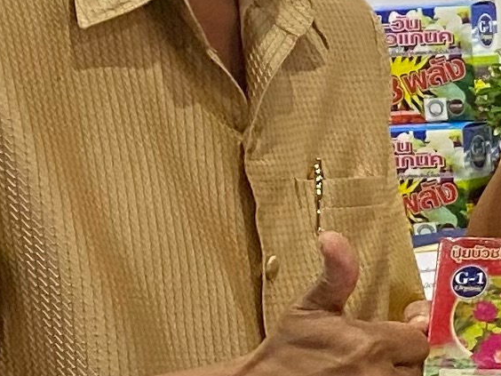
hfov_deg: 8.4
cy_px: 84
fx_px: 2692
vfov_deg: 8.0
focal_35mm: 186
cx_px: 1640
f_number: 1.8
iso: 125
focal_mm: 4.25
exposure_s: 1/50
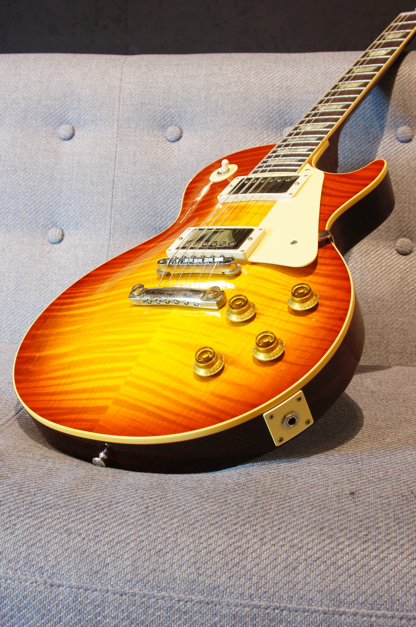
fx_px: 782
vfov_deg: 43.6
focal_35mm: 45
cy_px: 314
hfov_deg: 29.8
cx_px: 208
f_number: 9
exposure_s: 1/2
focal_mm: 30
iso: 100
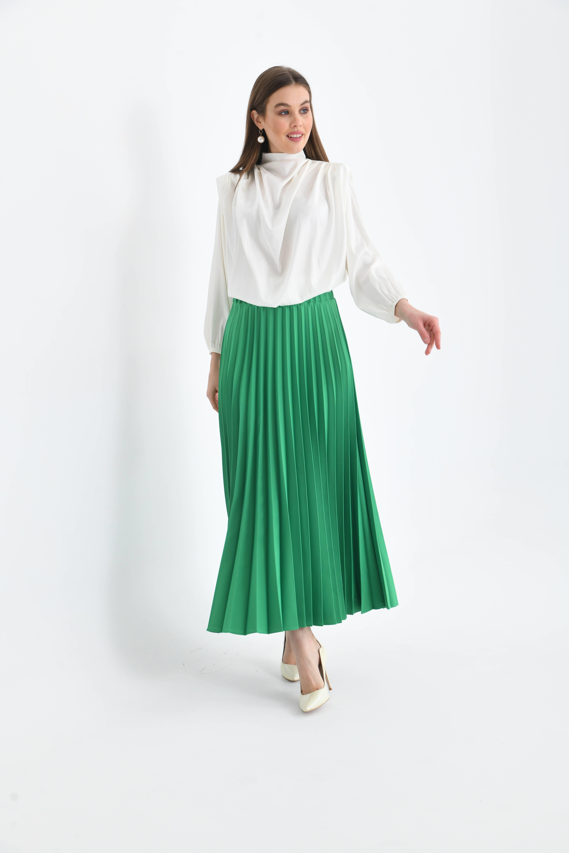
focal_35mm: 48
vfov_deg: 41.1
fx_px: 1138
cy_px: 426
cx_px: 284
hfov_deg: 28.1
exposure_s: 1/125
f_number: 7.1
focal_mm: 48
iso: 250
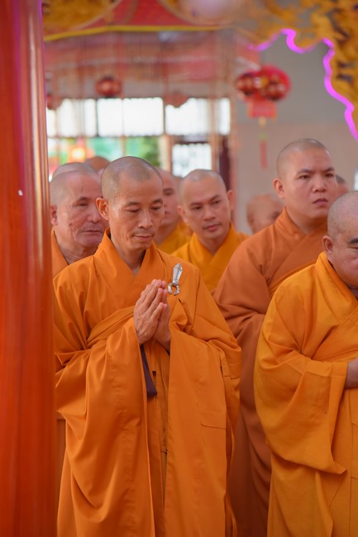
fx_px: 1791
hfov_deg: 11.4
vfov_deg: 17.1
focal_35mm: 120
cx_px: 179
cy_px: 268
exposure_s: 1/160
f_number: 4.5
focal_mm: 120
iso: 1250
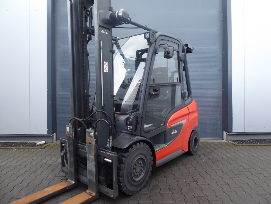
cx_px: 136
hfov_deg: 69.4
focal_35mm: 25
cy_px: 102
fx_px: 196
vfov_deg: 54.9
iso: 250
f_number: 3.3
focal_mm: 4.3
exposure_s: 1/60
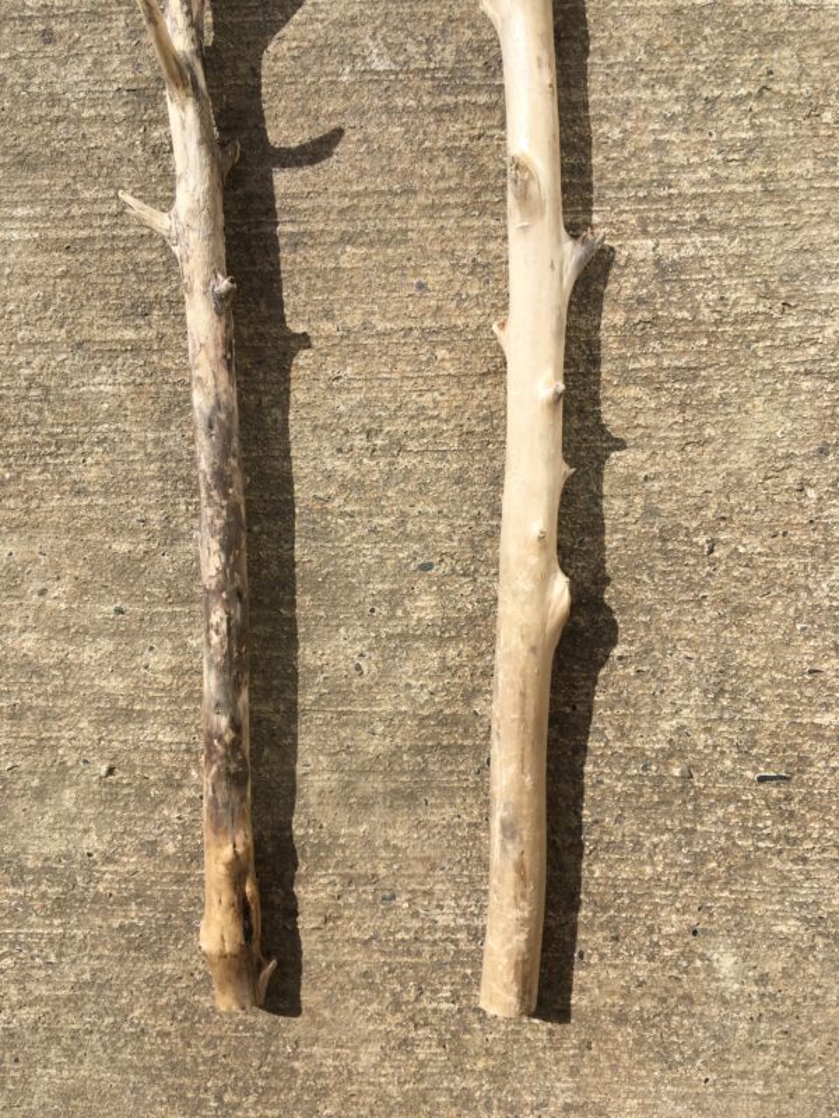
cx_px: 420
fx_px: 937
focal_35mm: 29
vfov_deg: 61.7
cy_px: 559
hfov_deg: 48.2
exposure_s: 1/2564
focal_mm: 4.15
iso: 25
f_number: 2.2
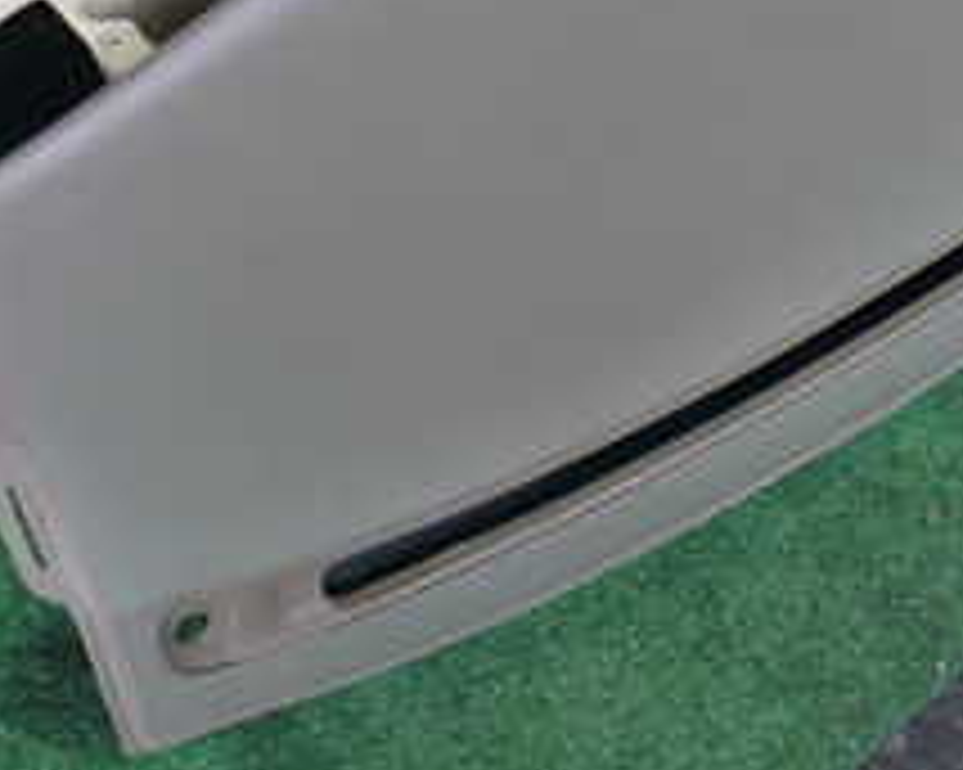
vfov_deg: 17.8
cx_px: 765
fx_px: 2336
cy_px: -162
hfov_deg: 23.0
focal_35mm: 82
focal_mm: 5.4
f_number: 2.3
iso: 200
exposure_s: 1/80
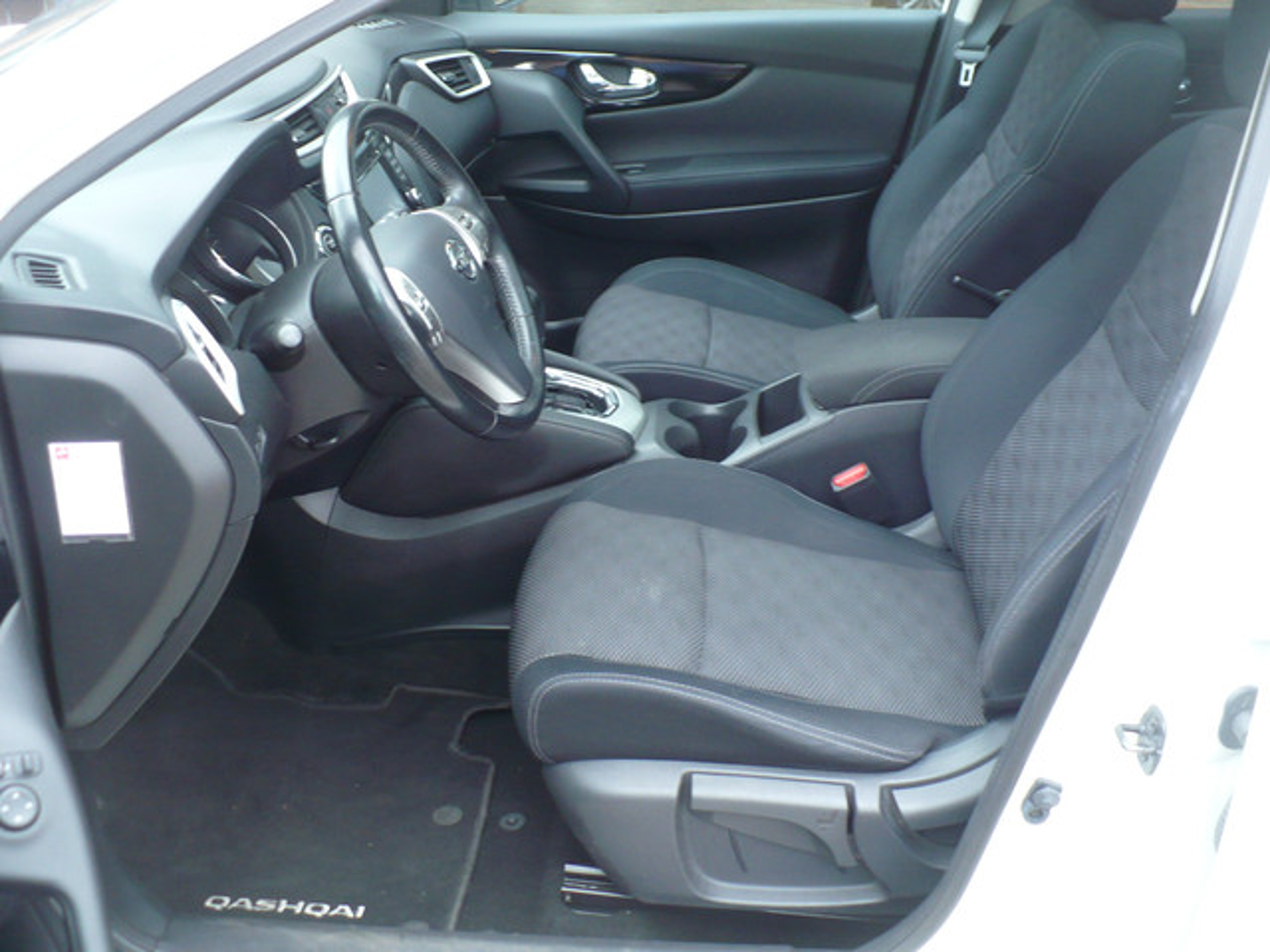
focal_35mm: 39
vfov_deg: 36.8
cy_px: 476
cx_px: 635
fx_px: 1431
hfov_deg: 47.9
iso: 160
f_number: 2.8
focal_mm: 6.1
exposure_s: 1/30
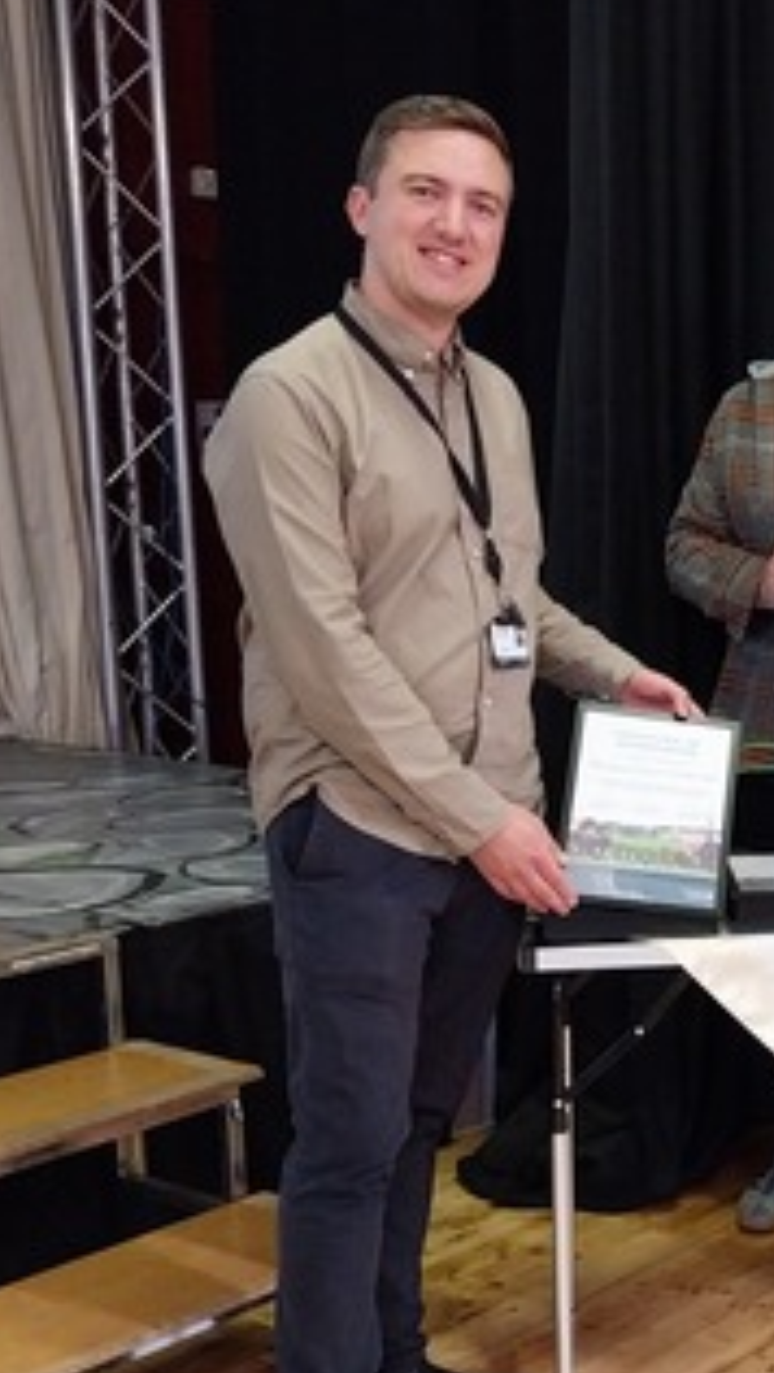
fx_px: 1859
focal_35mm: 51
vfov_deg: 40.4
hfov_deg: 21.8
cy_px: 806
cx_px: 922
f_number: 1.8
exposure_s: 1/25
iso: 640
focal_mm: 4
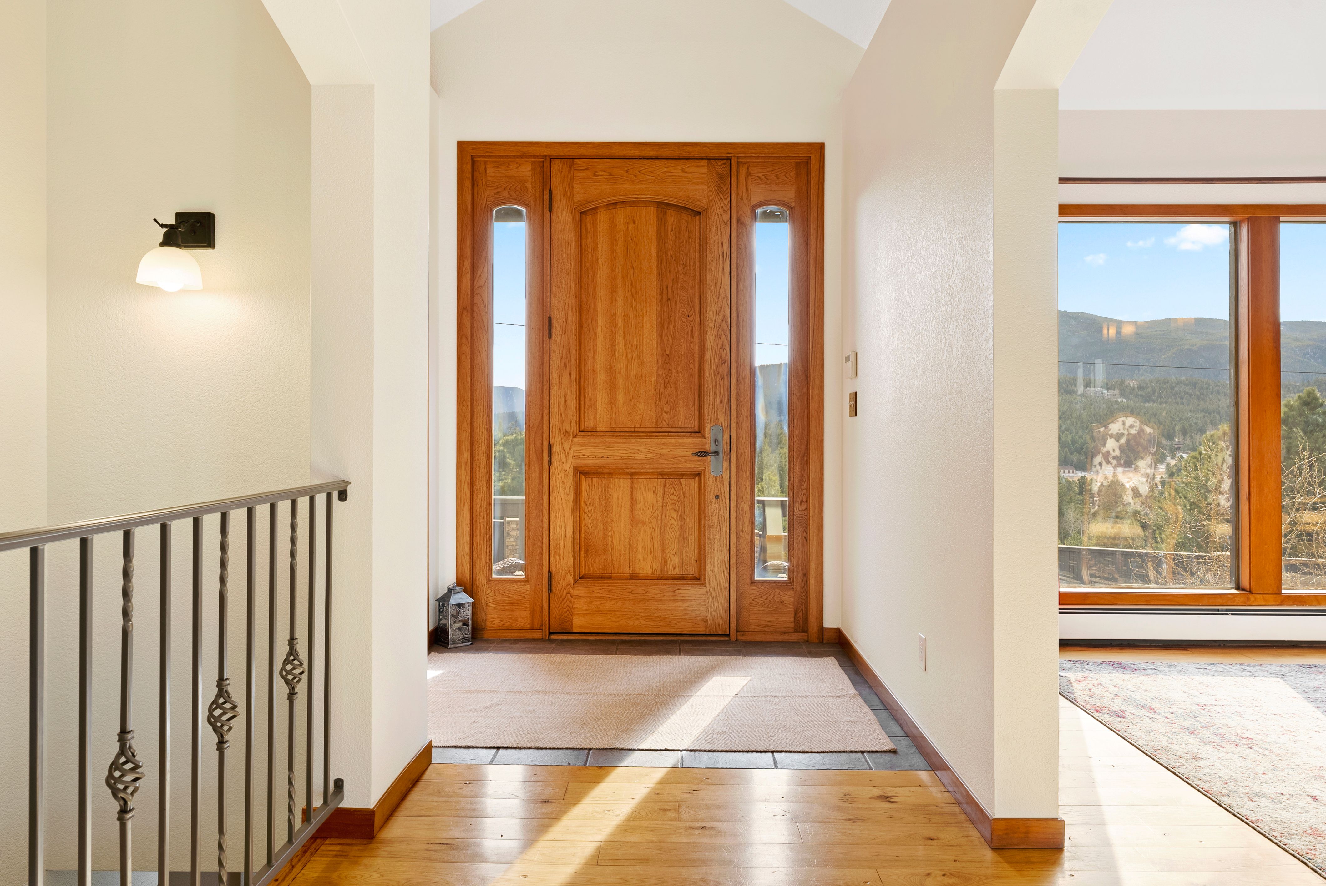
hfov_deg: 76.1
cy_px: 443
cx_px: 663
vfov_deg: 55.2
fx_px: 848
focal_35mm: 23
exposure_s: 1/6
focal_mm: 23
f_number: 9
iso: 160
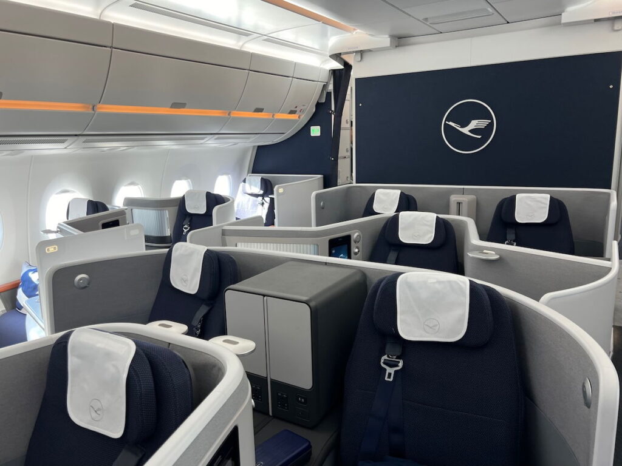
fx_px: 467
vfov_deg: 53.1
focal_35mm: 26
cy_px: 233
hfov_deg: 67.3
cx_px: 311
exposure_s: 1/95
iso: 125
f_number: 1.5
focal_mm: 5.7
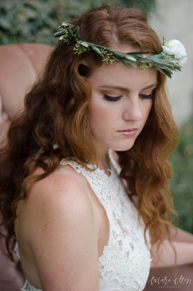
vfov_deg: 27.0
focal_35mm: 75
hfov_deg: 18.1
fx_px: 606
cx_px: 96
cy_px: 146
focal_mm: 50
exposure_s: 1/200
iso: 160
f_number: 1.8
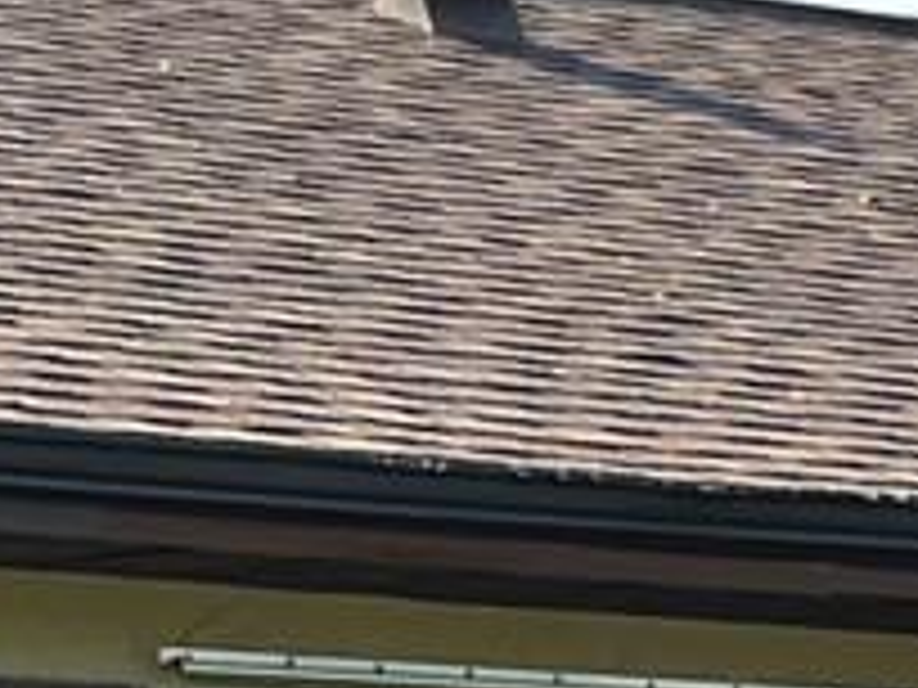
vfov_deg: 3.9
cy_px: 1529
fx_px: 9971
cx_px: 734
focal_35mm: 376
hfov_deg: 5.3
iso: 80
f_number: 1.78
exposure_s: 1/1541
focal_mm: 6.86
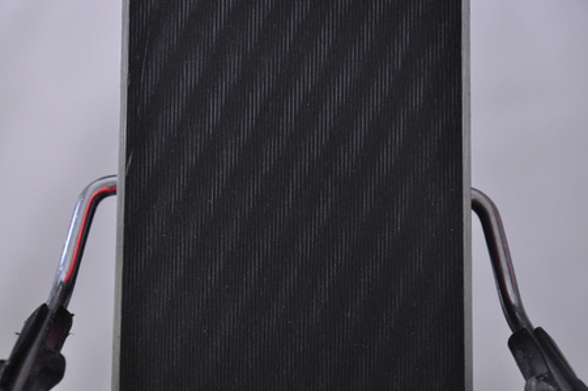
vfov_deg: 8.7
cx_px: 294
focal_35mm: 158
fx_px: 2570
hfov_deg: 13.1
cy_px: 196
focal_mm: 105
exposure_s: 1/125
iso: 3200
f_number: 9.5
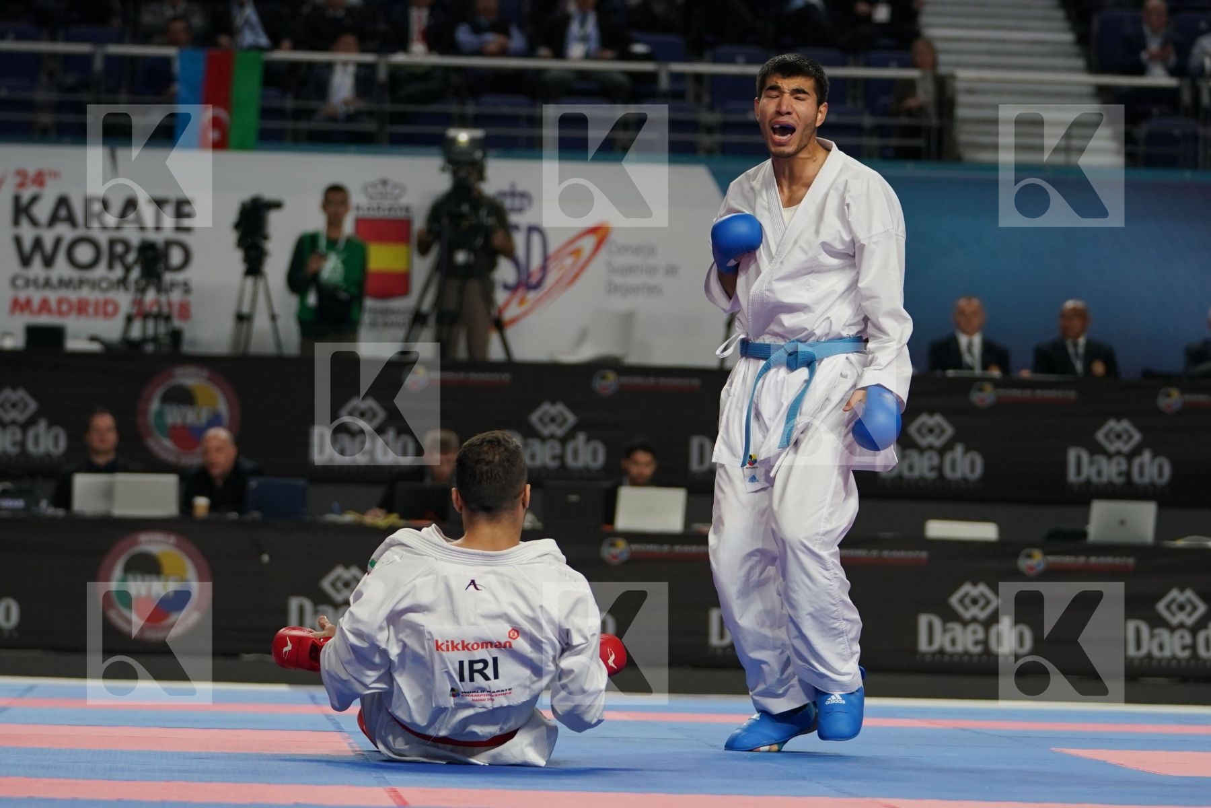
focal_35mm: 157
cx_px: 606
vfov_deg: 8.7
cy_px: 404
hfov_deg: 13.1
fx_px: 5281
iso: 1250
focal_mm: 105
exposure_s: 1/1000
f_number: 2.8
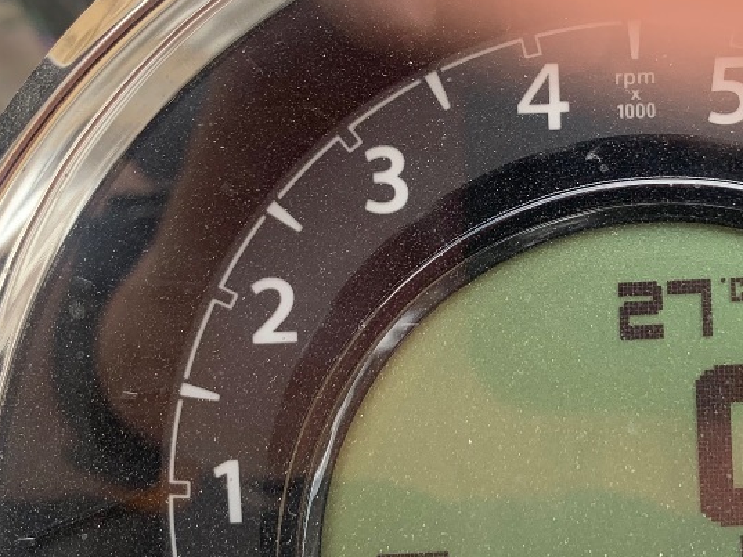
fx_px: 1331
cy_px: 239
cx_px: 502
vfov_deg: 23.6
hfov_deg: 30.9
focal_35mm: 62
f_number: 1.8
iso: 25
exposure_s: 1/220
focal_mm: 4.25
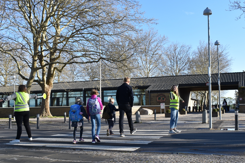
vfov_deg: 32.8
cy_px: 99
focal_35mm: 41
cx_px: 126
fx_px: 277
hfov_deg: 47.8
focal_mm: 21
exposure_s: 1/250
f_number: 8
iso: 200
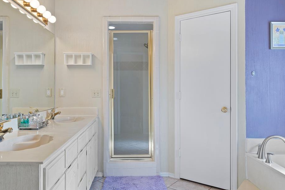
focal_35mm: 27
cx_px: 133
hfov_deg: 67.3
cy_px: 88
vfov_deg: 47.9
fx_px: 214
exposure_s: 1/4
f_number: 8
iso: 250
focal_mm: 16.1
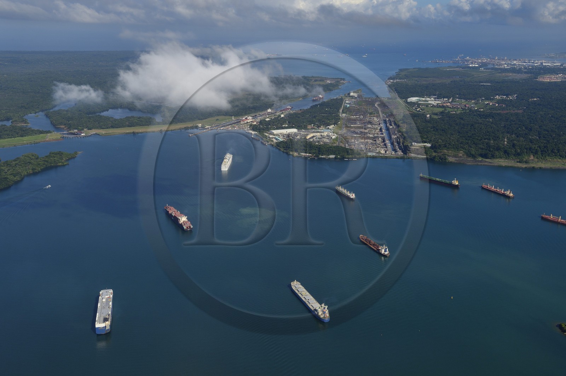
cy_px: 188
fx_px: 597
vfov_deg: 35.0
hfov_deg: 50.7
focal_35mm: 38
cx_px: 283
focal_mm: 38
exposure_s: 1/800
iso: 320
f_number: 13
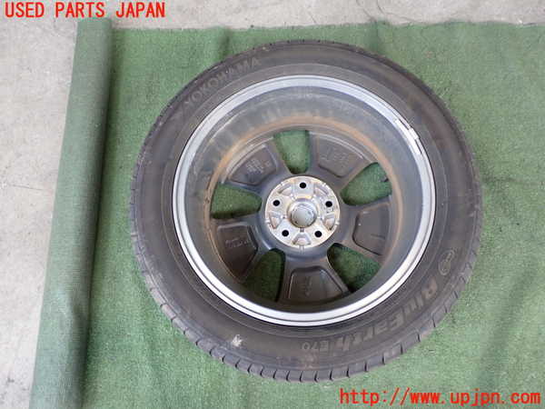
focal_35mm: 32
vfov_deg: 44.2
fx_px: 504
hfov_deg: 56.8
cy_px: 204
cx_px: 272
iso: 200
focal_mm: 5.79
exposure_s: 1/60
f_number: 2.4
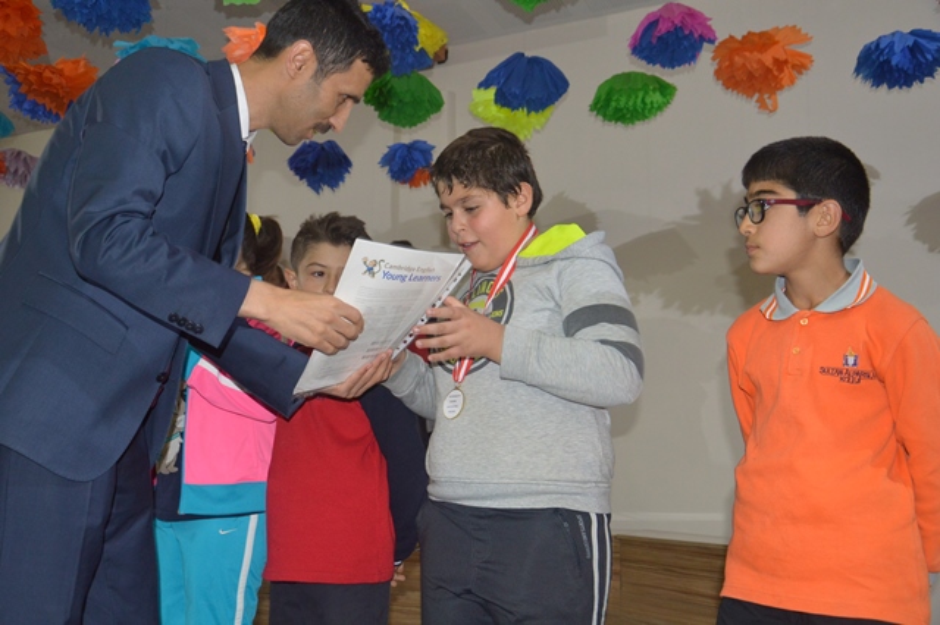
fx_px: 861
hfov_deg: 57.2
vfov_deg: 39.9
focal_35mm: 33
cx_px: 470
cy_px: 312
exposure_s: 1/30
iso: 1250
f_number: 3.8
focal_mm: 22
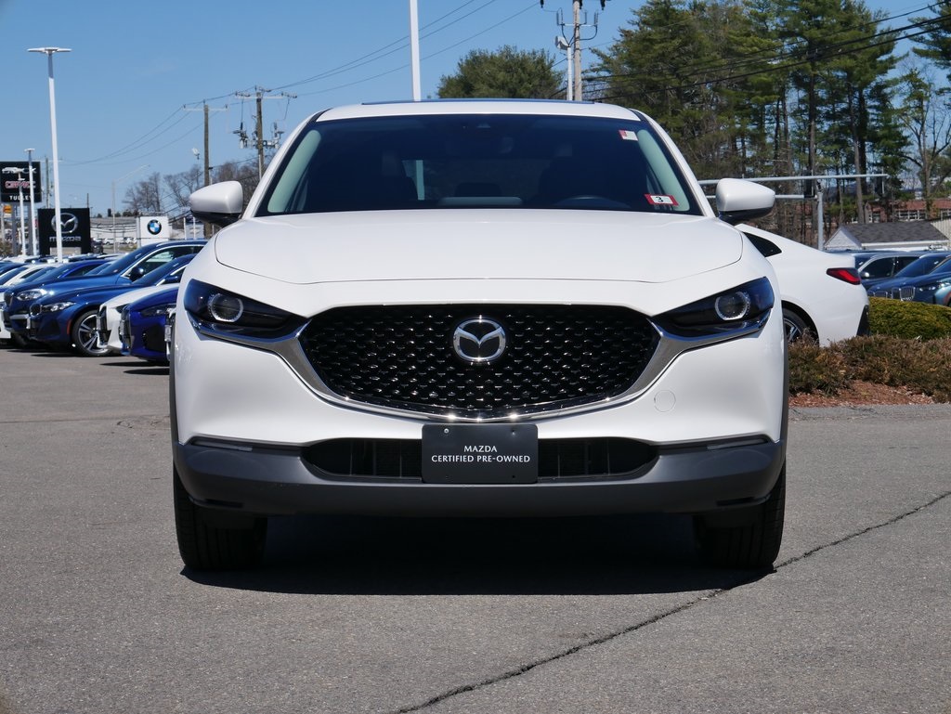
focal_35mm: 84
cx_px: 476
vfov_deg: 17.6
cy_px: 357
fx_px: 2309
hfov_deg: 23.3
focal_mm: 42
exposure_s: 1/640
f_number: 10
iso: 200
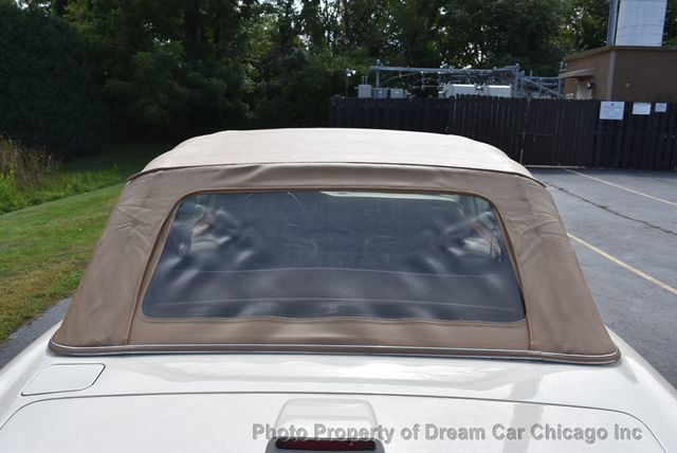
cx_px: 338
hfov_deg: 55.1
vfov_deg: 38.4
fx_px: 649
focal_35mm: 34
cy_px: 226
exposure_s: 1/500
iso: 180
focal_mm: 23
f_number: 8
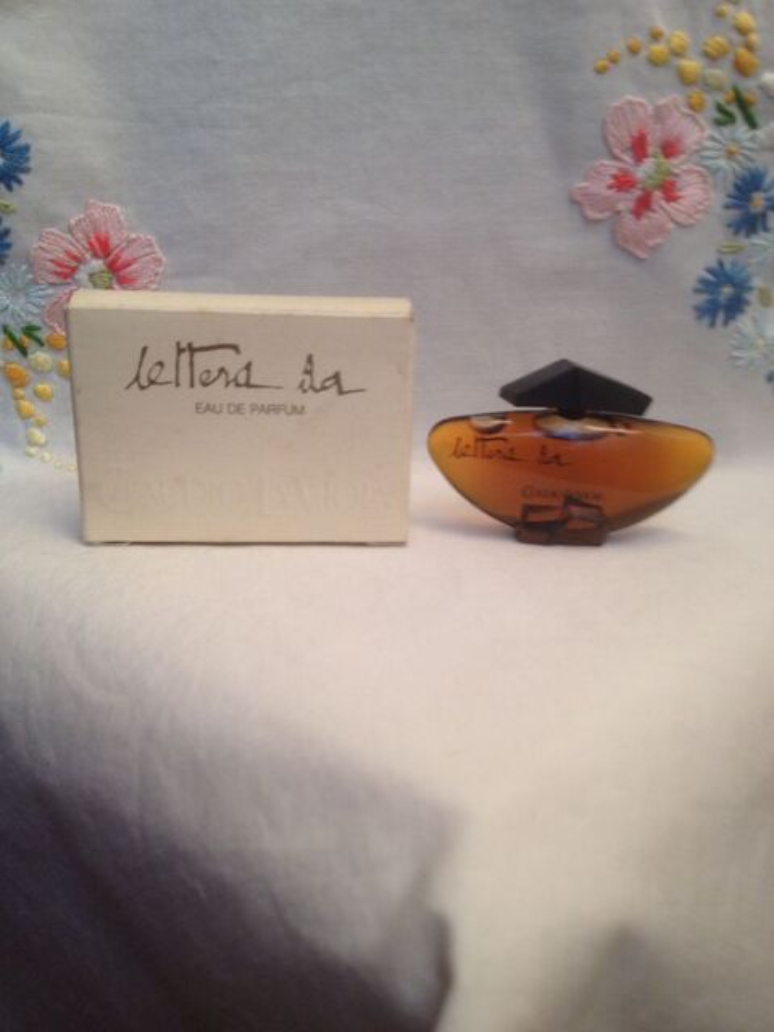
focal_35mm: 35
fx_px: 1043
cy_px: 516
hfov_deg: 40.7
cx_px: 387
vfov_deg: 52.6
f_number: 2.4
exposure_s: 1/20
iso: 80
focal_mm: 4.28
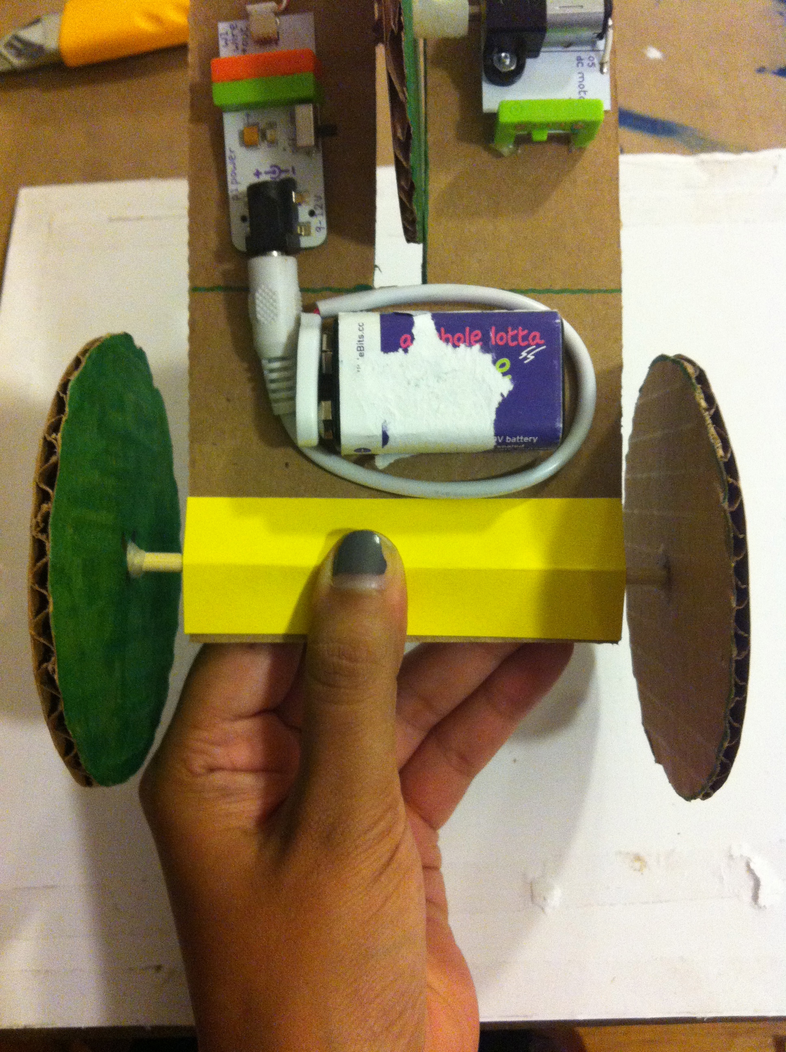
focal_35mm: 35
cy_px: 526
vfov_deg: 52.7
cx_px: 393
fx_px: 1062
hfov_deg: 40.6
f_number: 2.8
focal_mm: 3.85
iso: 400
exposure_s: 1/17
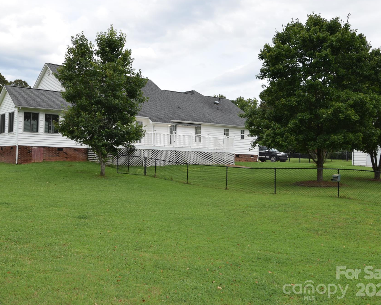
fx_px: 428
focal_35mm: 38
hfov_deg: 47.9
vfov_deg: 39.2
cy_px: 153
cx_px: 178
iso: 100
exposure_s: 1/200
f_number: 7.1
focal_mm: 22
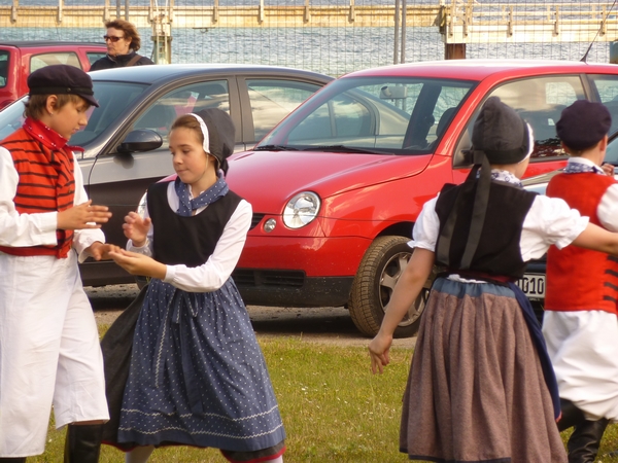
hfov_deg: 6.6
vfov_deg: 5.0
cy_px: 232
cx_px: 309
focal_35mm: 300
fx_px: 5356
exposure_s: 1/125
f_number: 4.9
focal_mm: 49.2
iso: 100
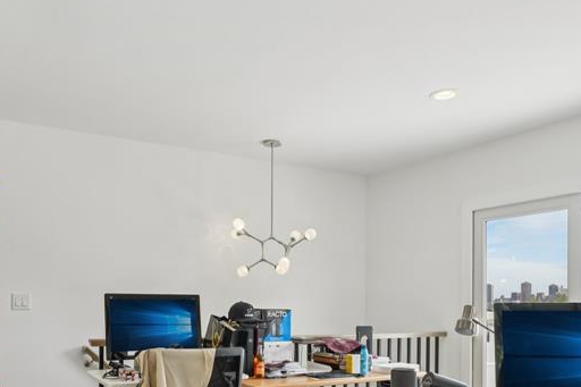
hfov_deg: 57.2
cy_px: 303
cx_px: 278
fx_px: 532
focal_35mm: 33
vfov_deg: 38.6
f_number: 9
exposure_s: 1/30
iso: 160
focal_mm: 16.5
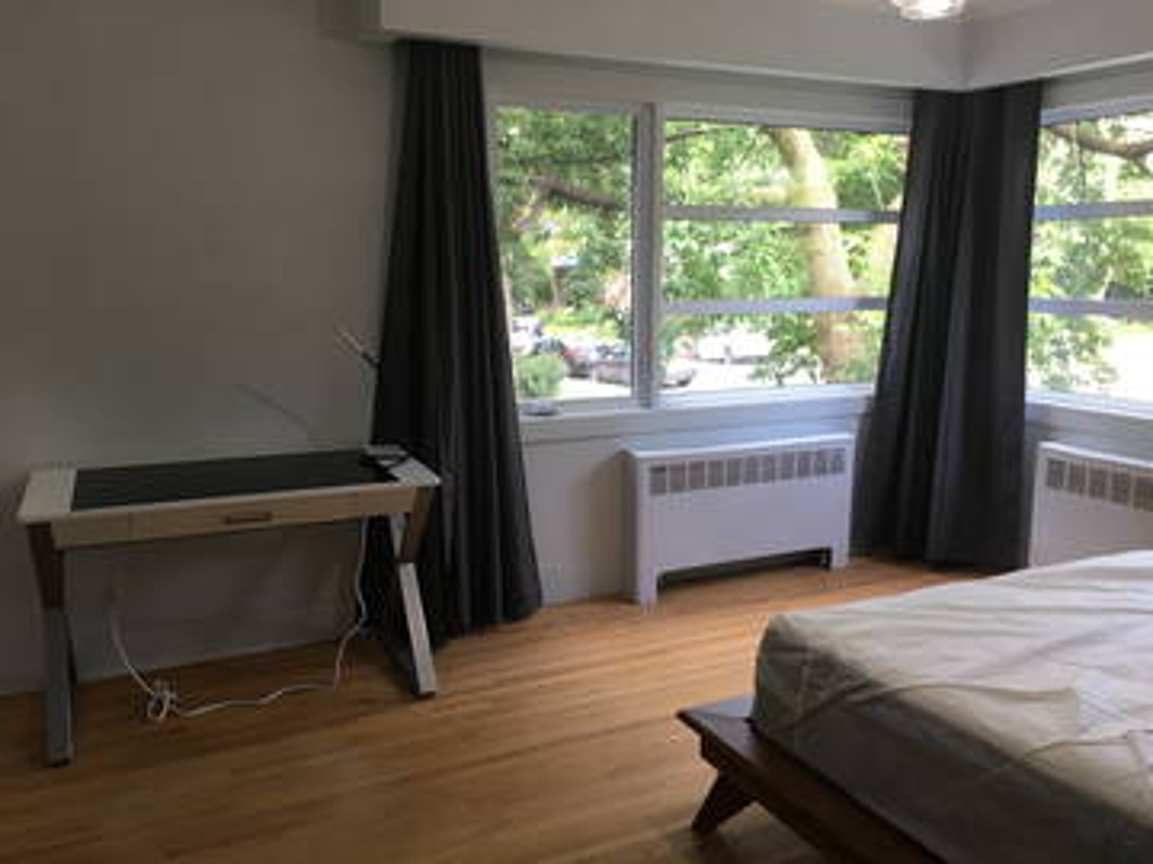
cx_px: 576
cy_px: 432
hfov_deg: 61.7
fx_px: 966
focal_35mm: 29
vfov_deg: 48.2
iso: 25
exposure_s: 1/15
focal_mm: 4.15
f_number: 2.2
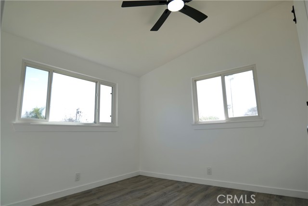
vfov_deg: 62.0
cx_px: 154
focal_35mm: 20
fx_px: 171
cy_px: 103
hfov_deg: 84.0
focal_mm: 20
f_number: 3.5
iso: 100
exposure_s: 1/320
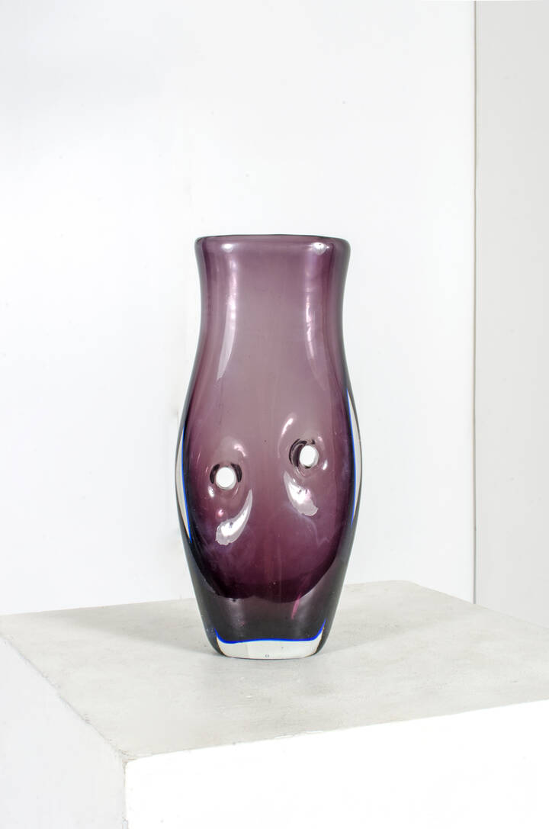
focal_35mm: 52
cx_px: 274
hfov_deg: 25.6
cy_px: 414
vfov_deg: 37.9
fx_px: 1206
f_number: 22
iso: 100
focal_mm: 35
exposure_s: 1/200
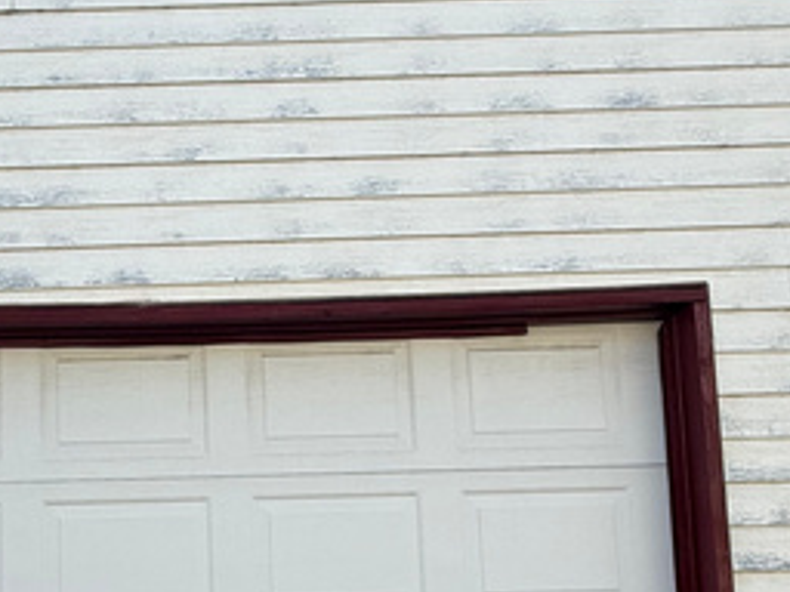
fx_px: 959
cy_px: 450
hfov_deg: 43.1
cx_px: 179
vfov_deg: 33.6
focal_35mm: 42
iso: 50
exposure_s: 1/1033
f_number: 2.2
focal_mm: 2.22
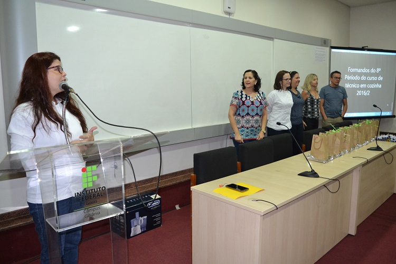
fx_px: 297
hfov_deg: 67.4
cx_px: 198
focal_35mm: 27
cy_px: 132
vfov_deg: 47.9
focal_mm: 18
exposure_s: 1/60
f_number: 3.5
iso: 1800
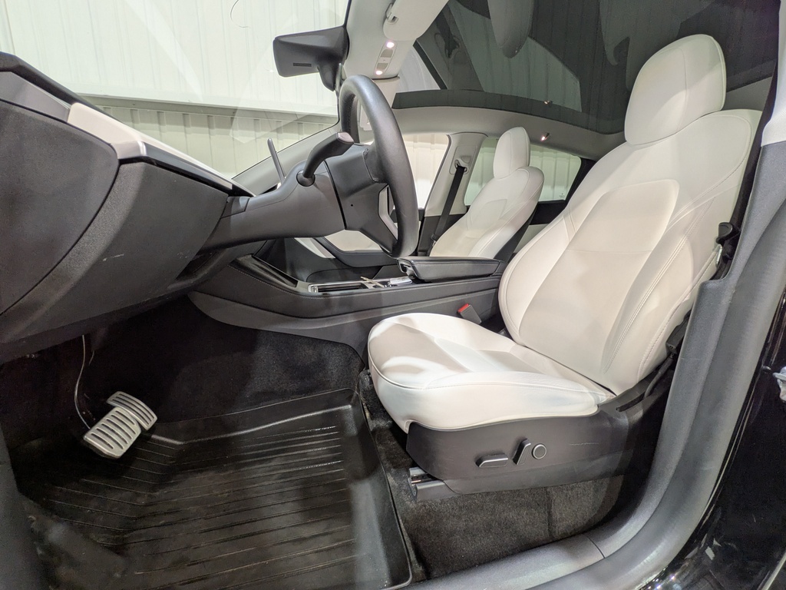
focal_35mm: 14
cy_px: 295
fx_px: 318
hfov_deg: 102.1
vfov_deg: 85.7
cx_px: 393
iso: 69
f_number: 2.2
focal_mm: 1.83
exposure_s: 1/24
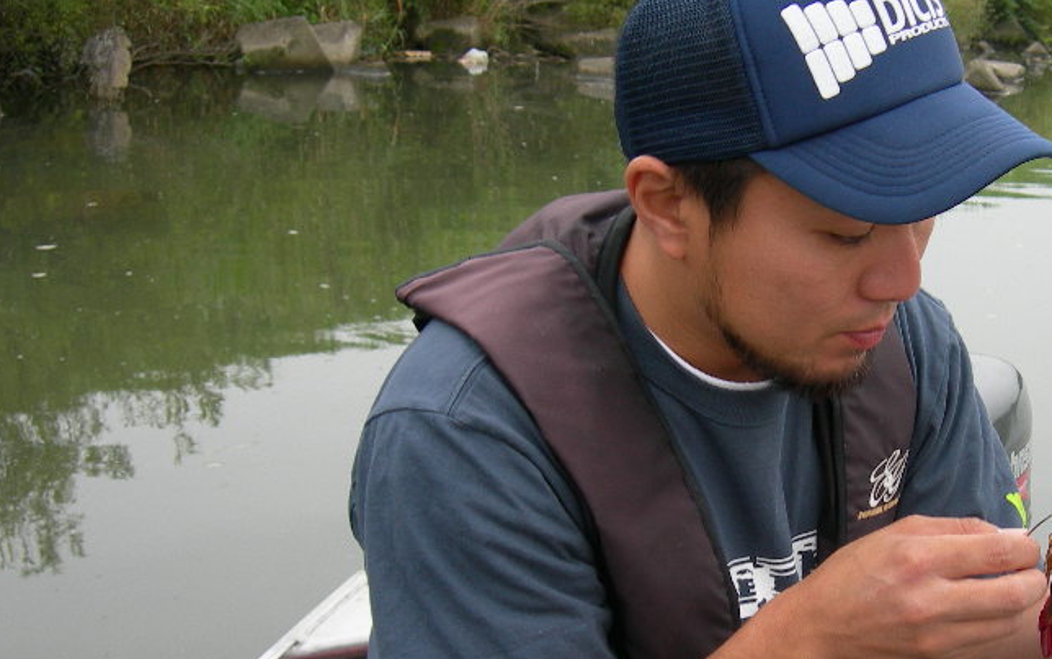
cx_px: 761
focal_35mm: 64
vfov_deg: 20.1
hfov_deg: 31.5
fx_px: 1836
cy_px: 522
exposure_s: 1/59.2
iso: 50
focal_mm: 7.8
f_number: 2.8
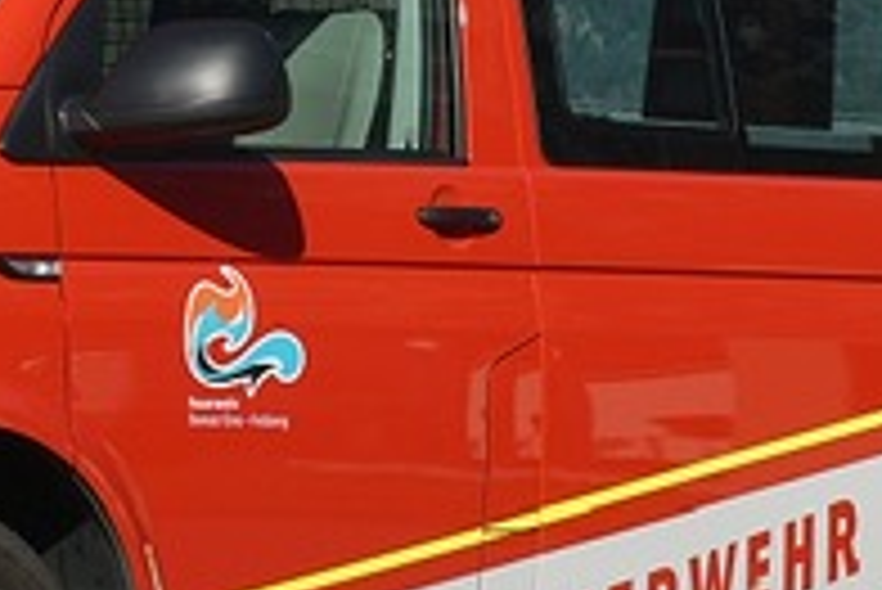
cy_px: 196
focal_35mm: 343
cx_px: 189
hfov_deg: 6.0
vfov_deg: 4.0
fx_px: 8409
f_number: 10
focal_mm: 70
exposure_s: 1/500
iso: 200
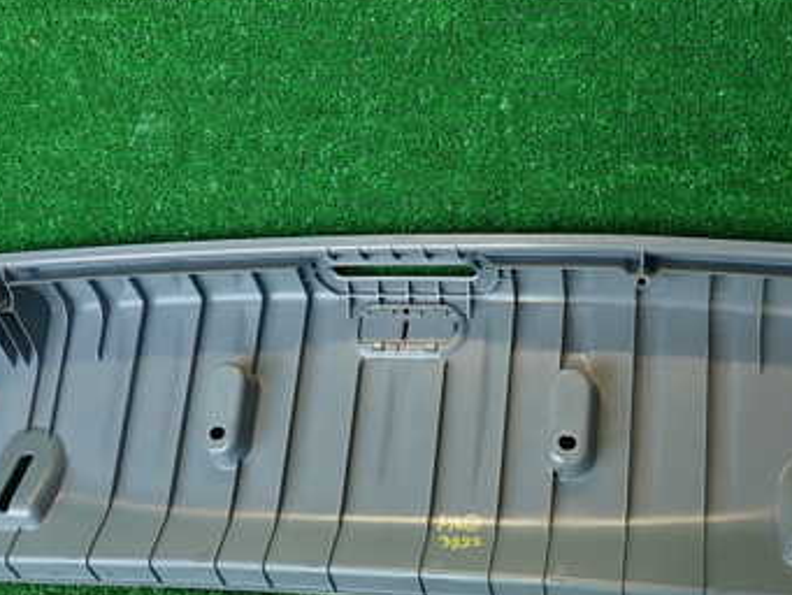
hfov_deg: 42.7
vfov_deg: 32.5
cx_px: 476
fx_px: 1007
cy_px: 414
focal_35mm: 44
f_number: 2
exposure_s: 1/60
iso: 125
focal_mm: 4.5
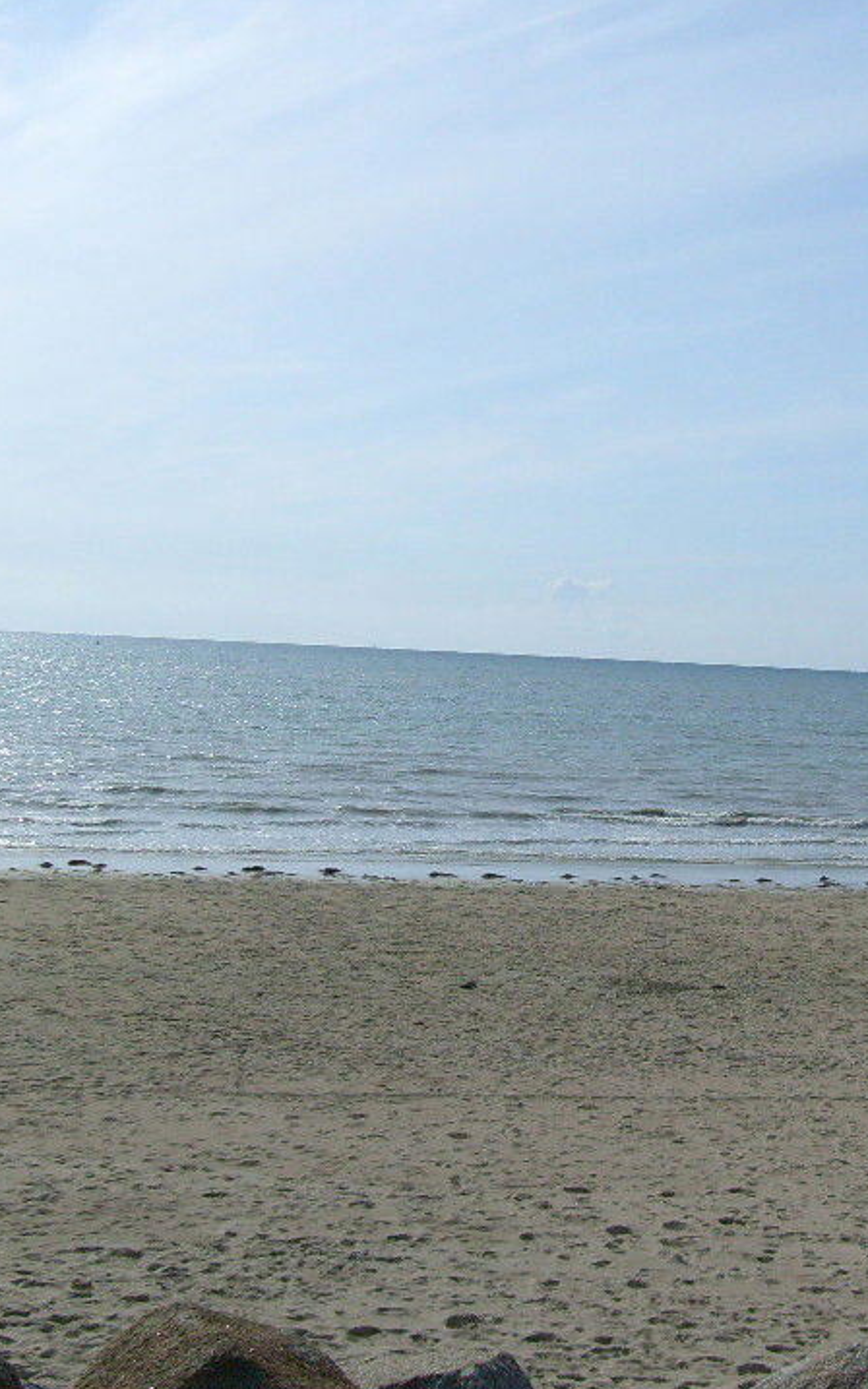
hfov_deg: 24.2
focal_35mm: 53
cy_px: 678
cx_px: 643
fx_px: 2006
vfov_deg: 38.2
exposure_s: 1/750
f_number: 7.1
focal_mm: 5.8
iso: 80
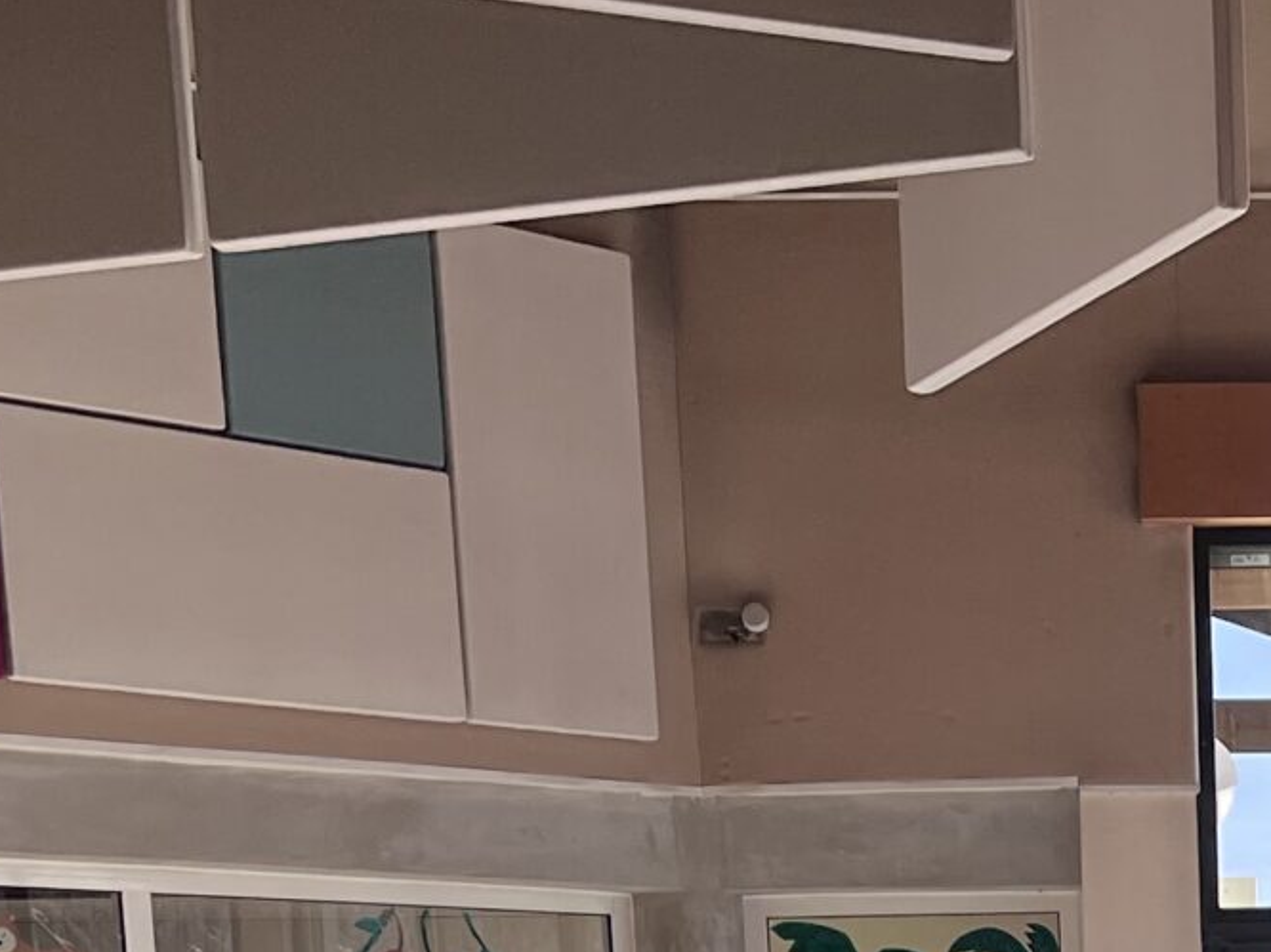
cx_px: 1408
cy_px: 1732
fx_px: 3670
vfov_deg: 13.3
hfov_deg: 18.8
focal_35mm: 100
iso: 50
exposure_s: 1/592
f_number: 1.6
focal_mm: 5.1
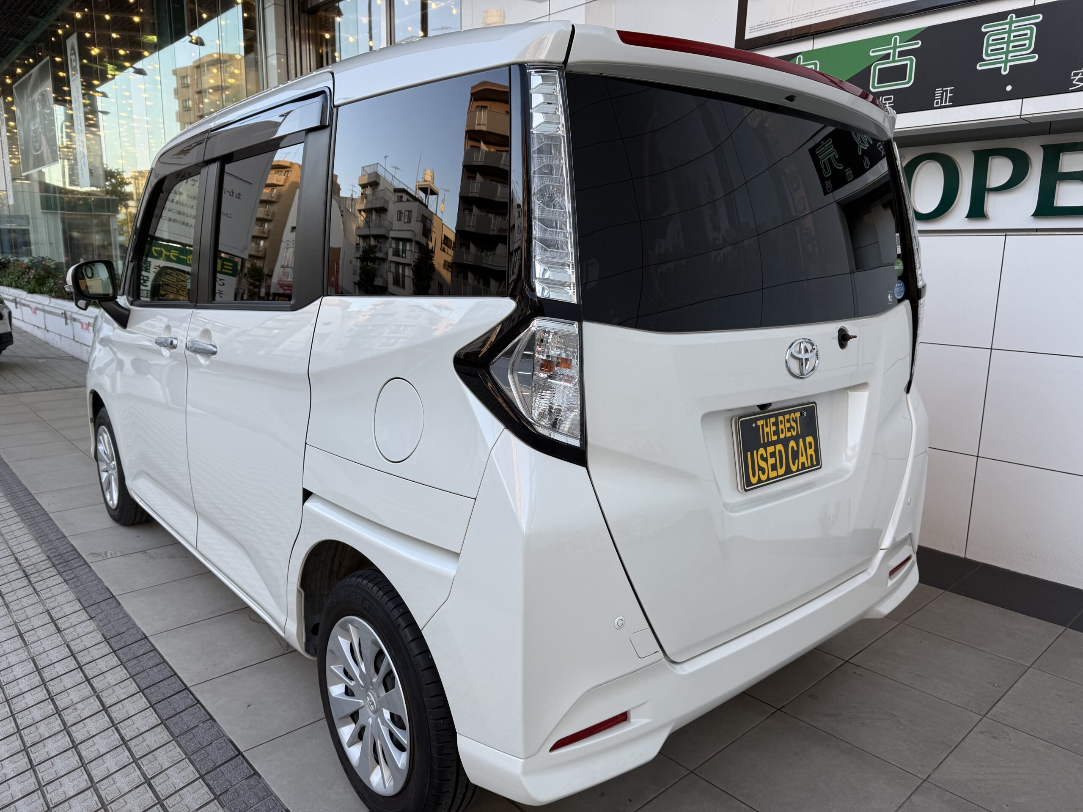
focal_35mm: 24
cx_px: 542
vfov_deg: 56.8
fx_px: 751
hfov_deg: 71.6
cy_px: 406
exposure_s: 1/260
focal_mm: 6.76
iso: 64
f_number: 1.78
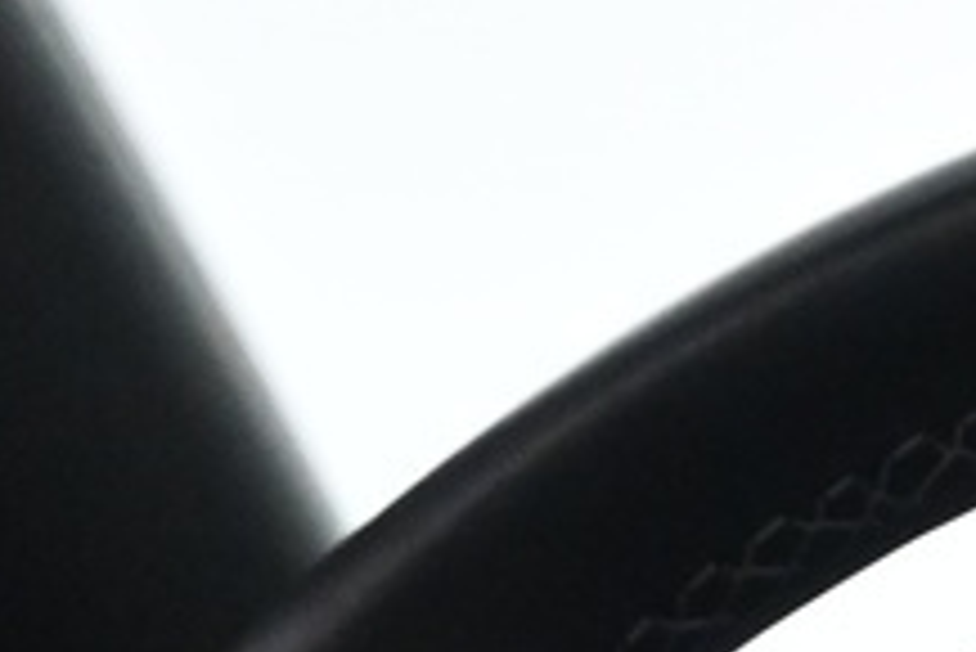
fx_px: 6825
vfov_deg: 5.3
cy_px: 1695
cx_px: 1363
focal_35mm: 252
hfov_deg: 8.0
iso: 2500
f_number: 4
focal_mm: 22.5
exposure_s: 1/50
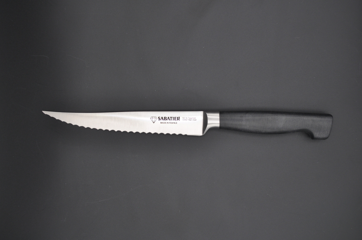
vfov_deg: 30.8
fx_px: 437
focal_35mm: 44
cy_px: 120
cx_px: 181
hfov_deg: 45.0
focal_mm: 29
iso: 280
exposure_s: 1/125
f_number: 5.6
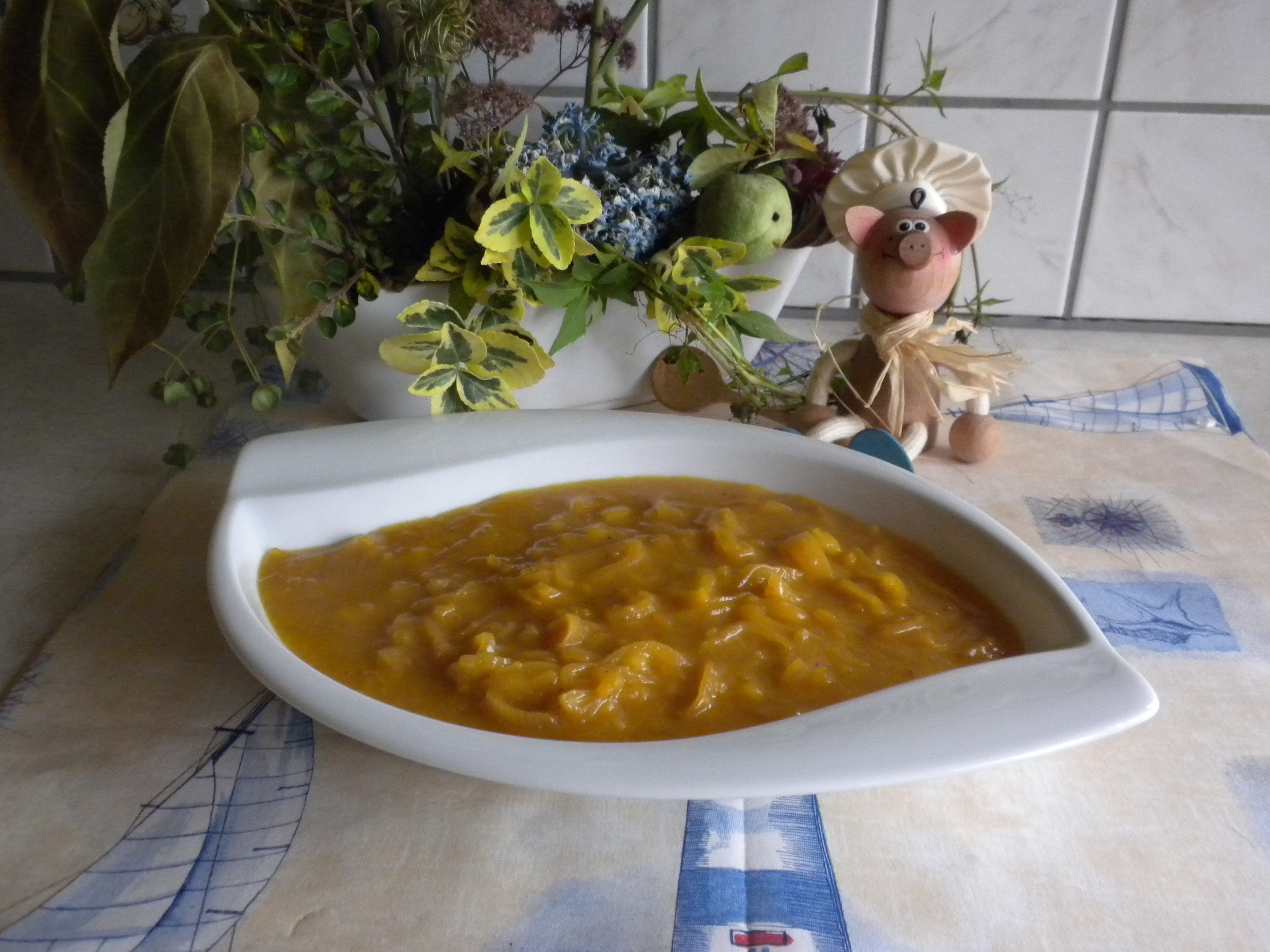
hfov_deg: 50.1
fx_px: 1357
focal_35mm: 37
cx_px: 635
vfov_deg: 38.7
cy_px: 476
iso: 400
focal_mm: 6.6
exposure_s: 1/46.1
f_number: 3.5
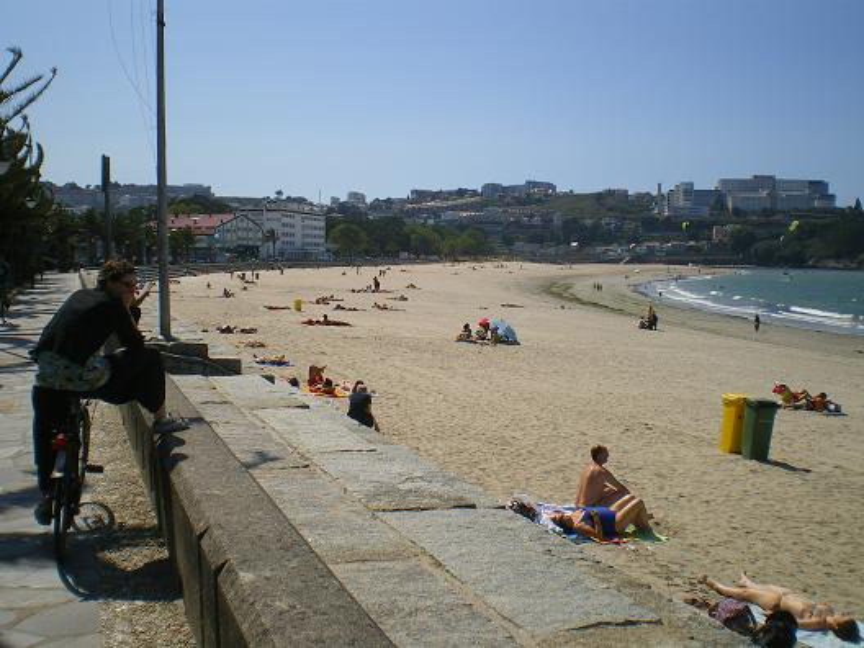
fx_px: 948
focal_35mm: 38
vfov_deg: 37.7
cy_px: 324
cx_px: 432
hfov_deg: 49.0
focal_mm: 6.3
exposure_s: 1/800
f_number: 4.6
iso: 64
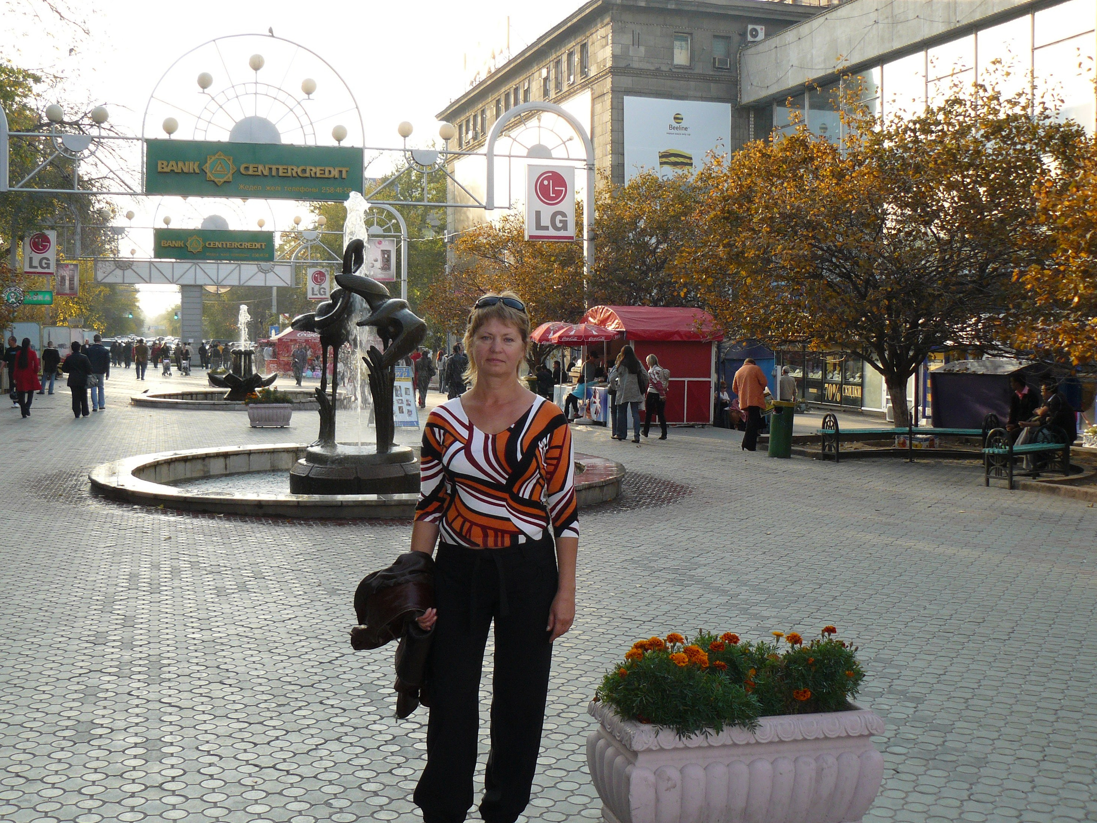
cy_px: 404
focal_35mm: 38
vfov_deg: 37.7
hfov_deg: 49.0
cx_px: 523
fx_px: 1204
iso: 100
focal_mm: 6
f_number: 4
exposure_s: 1/125
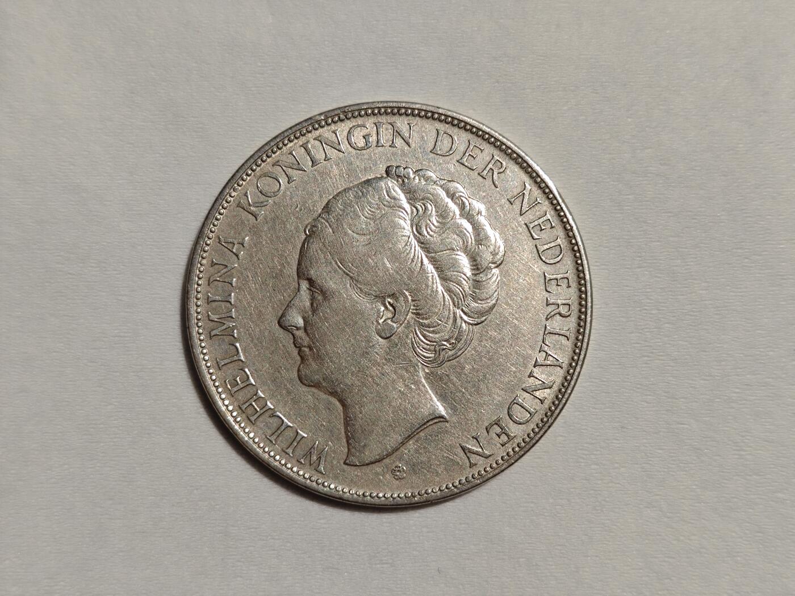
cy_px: 298
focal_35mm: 46
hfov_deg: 41.2
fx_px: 1056
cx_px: 398
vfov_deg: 31.5
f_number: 1.6
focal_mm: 6.55
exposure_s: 1/100
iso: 320
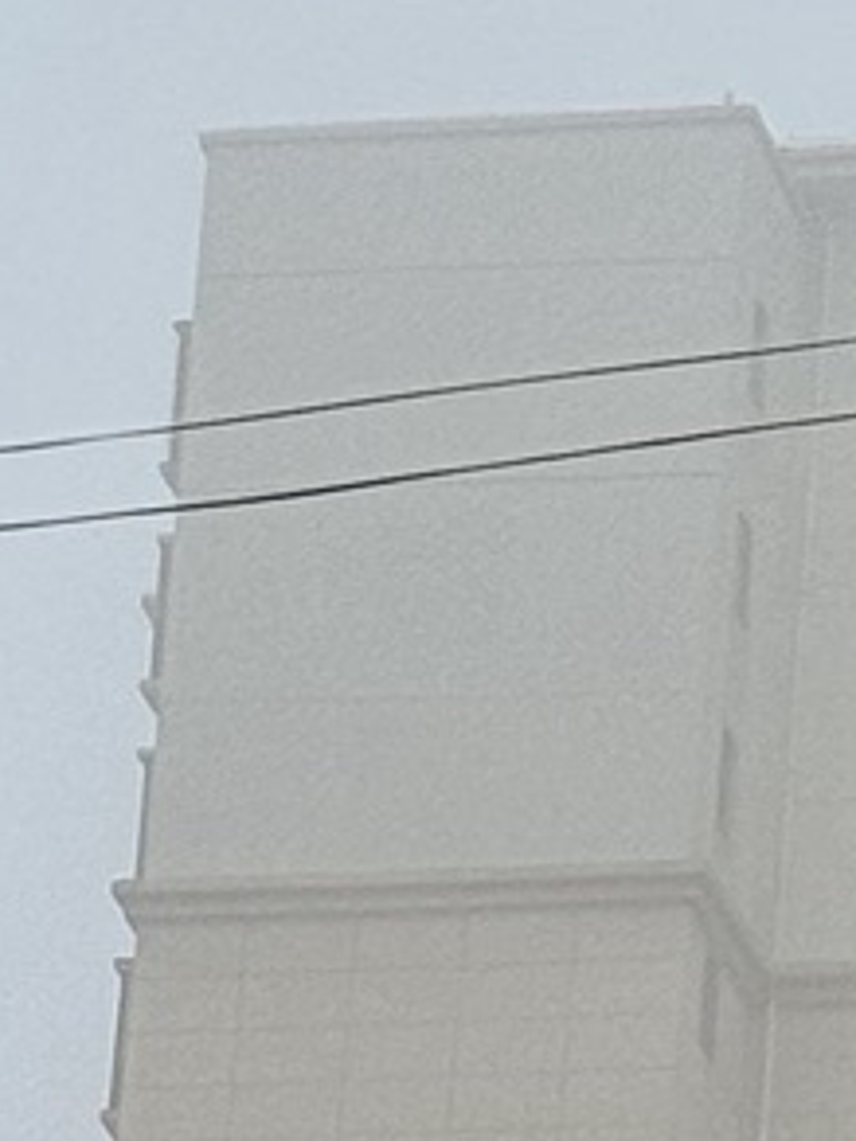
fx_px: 10848
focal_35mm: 329
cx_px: 1982
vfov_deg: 5.7
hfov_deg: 4.4
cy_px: 3021
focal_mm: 6.76
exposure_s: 1/913
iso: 64
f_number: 1.78
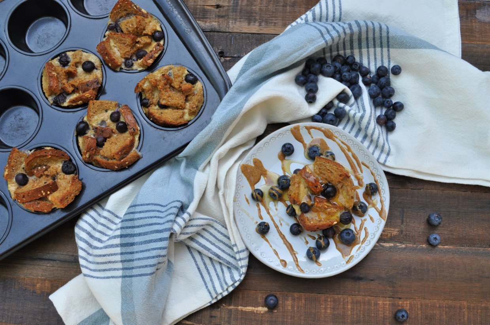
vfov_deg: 31.8
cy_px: 162
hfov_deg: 46.5
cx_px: 245
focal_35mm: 42
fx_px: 571
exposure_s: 1/60
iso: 280
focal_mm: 28
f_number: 8
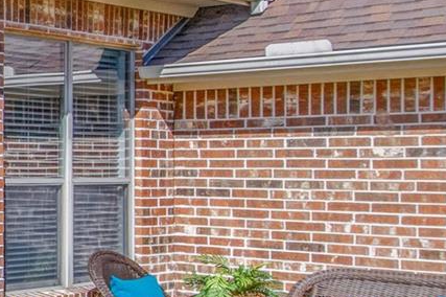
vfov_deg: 18.9
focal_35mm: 72
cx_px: -429
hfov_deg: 18.8
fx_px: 891
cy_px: 122
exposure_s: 1/250
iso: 100
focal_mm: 15
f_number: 7.1
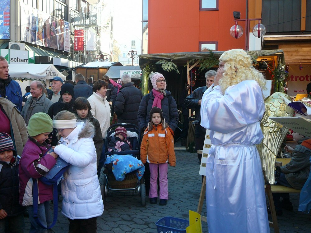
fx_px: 341
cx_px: 156
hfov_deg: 49.0
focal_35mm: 38
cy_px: 116
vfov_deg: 37.7
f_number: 3
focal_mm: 5.6
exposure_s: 1/125
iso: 80
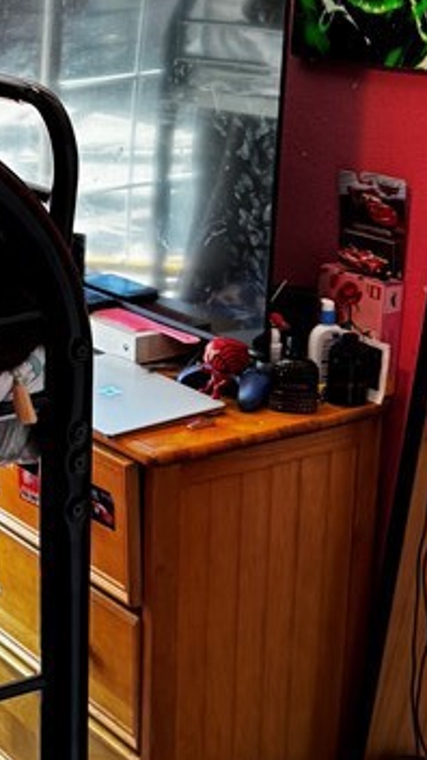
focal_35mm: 76
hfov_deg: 14.7
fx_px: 1530
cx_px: -222
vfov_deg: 27.8
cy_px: 335
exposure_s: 1/60
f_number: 1.78
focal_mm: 6.76
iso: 125
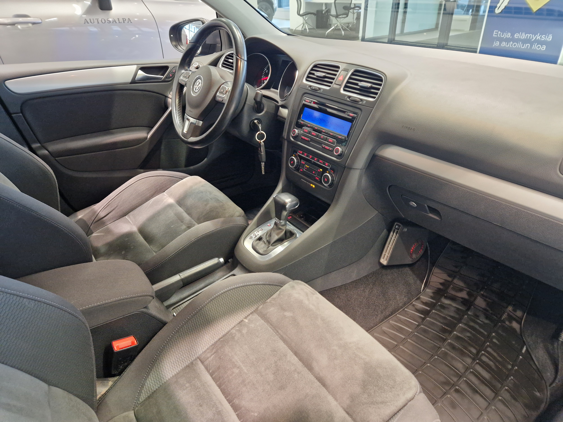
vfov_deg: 58.9
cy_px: 211
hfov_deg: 73.9
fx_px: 374
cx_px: 282
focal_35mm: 23
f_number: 1.8
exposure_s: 1/100
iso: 1000
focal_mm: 5.4
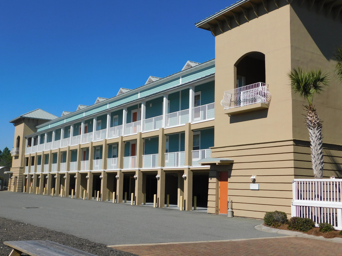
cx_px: 171
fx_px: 395
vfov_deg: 36.0
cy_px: 128
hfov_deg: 46.8
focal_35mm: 40
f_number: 7.2
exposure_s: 1/640
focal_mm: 7.1
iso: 125
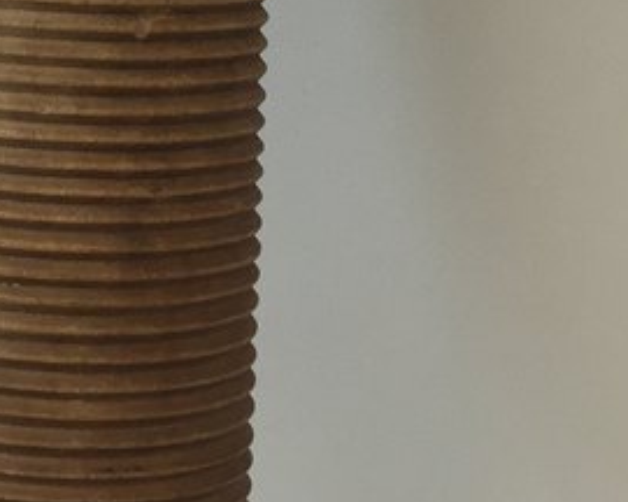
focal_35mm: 140
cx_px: 144
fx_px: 2602
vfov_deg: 10.7
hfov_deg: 13.7
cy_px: -199
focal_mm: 4.15
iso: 50
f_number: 2.2
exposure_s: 1/100
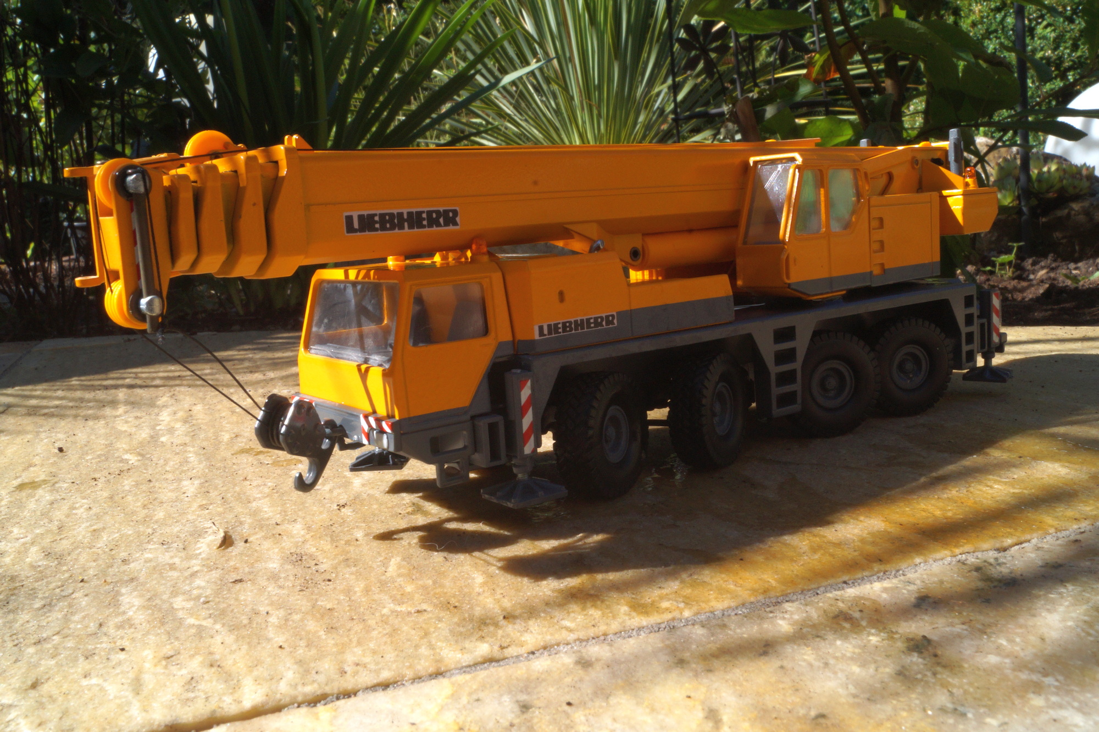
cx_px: 550
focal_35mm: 33
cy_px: 366
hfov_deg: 57.3
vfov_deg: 39.9
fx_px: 1007
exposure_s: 1/60
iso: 320
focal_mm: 22
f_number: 25
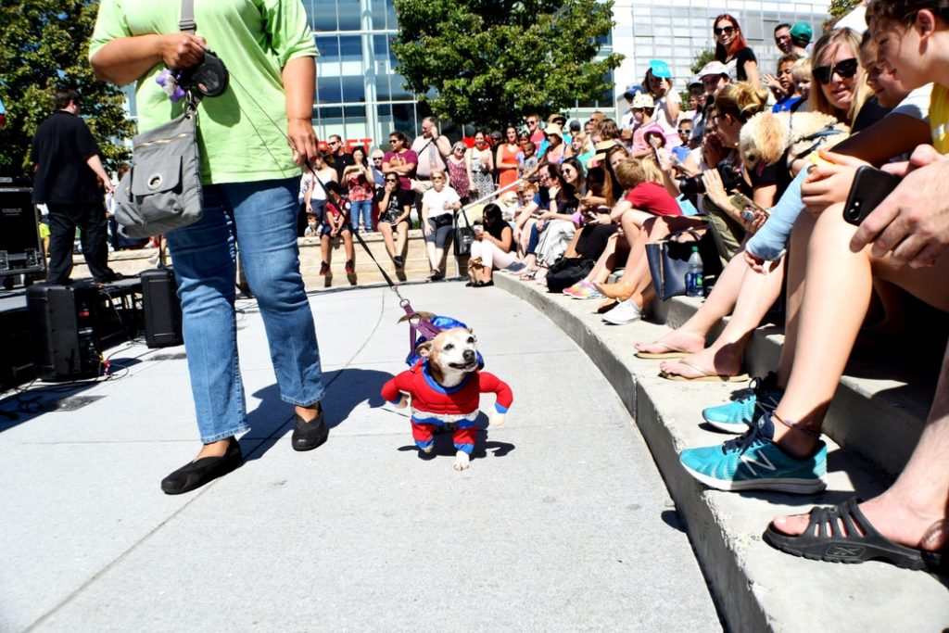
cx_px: 474
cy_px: 316
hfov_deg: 55.1
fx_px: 910
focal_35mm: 34
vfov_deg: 38.4
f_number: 10
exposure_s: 1/400
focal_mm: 23
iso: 200
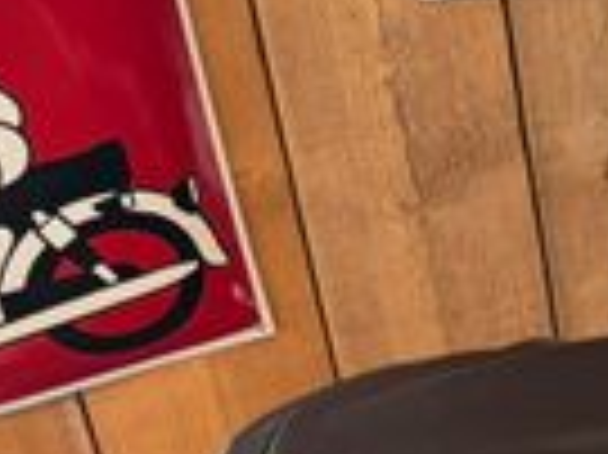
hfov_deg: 15.3
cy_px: 629
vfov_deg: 12.5
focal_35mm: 114
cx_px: 1027
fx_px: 2001
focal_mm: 6.76
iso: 200
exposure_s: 1/50
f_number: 1.78
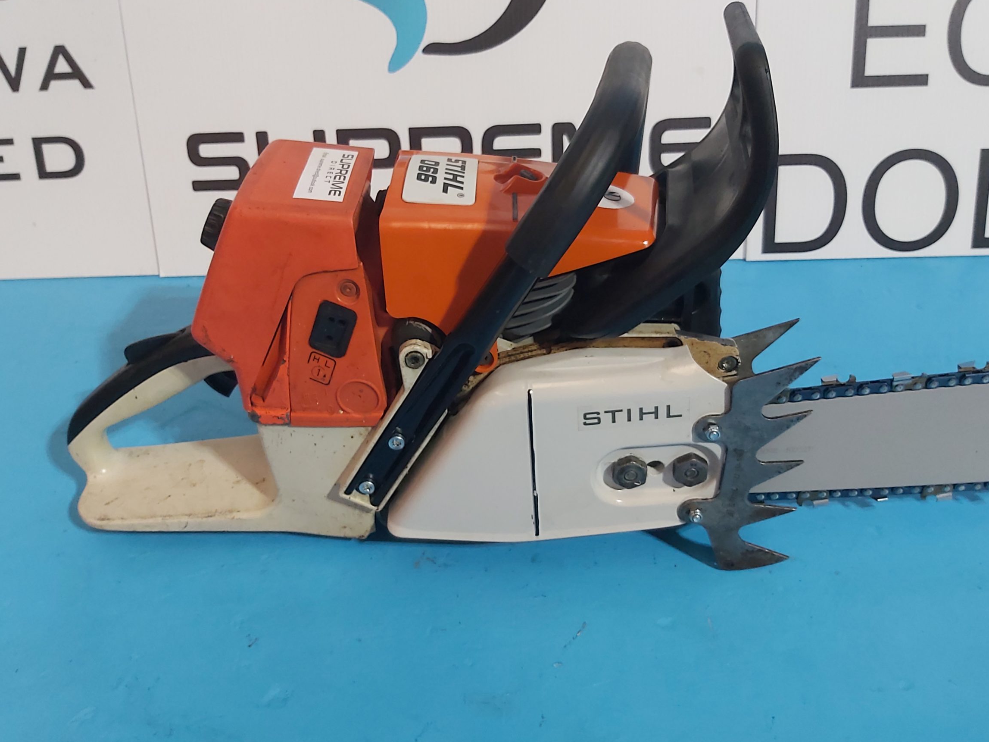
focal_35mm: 29
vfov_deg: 48.2
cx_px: 482
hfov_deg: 61.7
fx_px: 829
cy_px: 334
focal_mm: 3.92
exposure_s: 1/25
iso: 640
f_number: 1.7
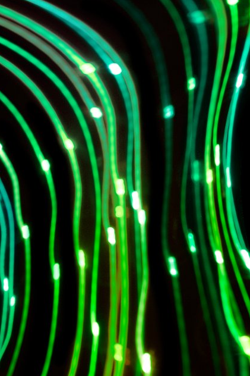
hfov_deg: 17.9
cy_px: 189
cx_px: 124
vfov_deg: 26.7
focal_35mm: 76
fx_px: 792
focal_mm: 50
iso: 100
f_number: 8
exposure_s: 1.6
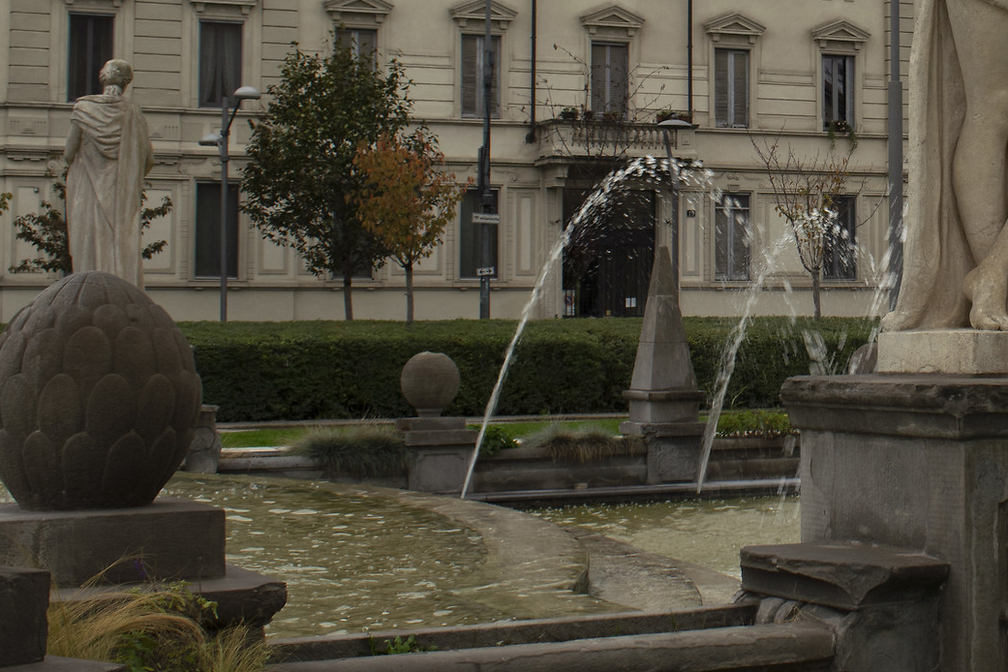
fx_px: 2324
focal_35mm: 83
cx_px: 965
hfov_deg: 23.6
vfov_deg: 16.3
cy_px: 122
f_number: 8
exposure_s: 1/60
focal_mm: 24
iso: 100
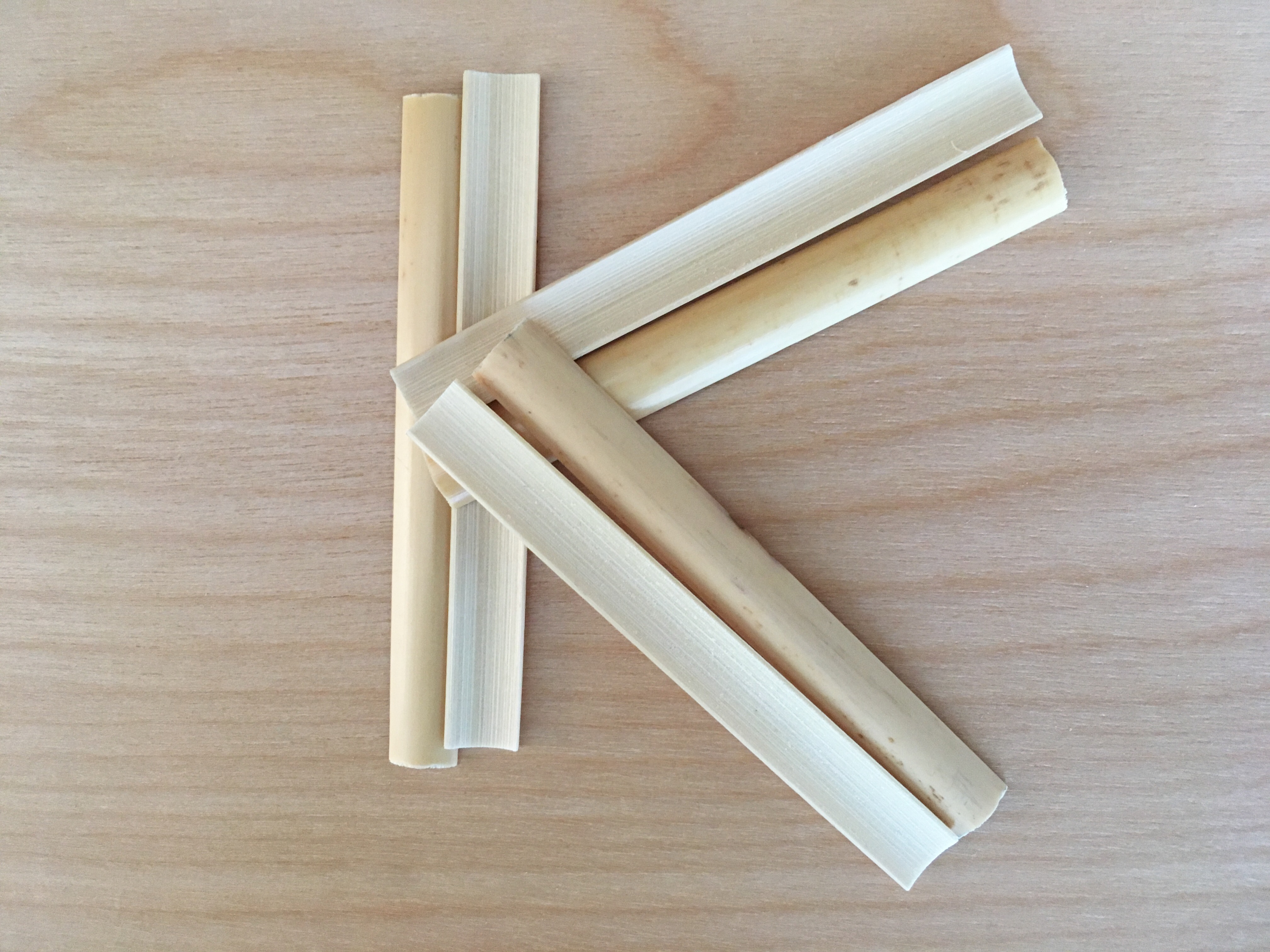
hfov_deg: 61.7
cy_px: 476
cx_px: 635
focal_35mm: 29
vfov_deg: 48.2
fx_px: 1064
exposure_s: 1/30
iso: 125
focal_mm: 4.15
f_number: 2.2
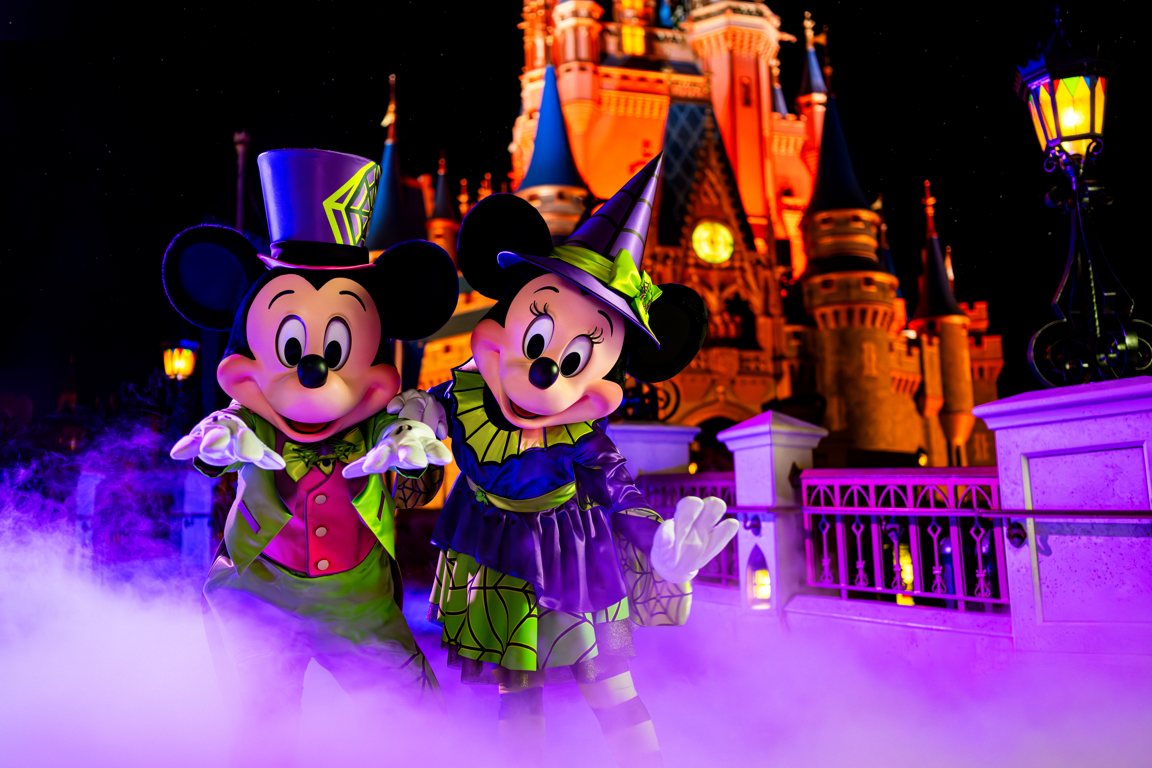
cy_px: 384
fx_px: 1120
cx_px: 576
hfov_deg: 54.4
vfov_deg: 37.9
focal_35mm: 35
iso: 3200
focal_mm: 35
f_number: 2
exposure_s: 1/250
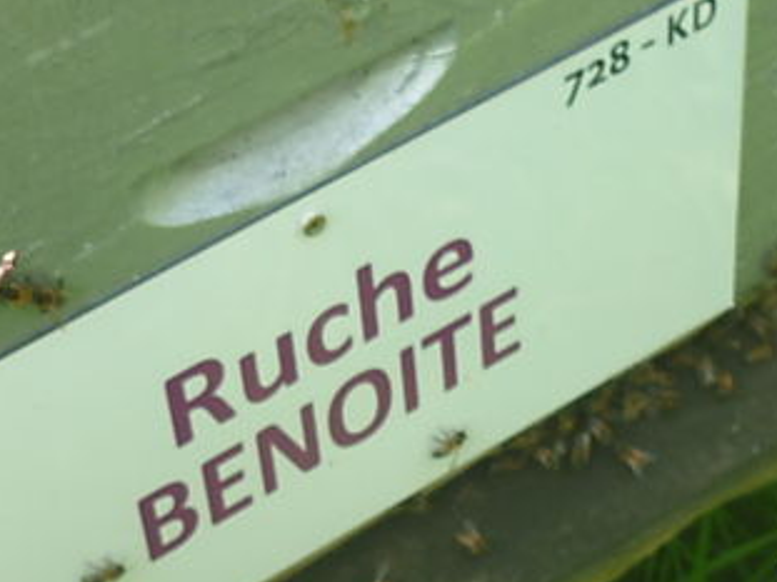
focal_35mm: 108
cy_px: 540
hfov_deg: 18.2
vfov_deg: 13.6
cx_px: 432
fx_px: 2423
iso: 80
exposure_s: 1/250
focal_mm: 6.9
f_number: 3
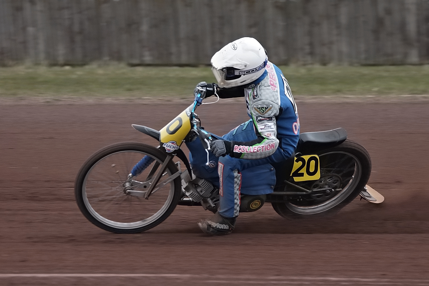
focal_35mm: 345
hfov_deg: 6.0
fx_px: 4111
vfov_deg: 4.0
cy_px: 143
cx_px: 214
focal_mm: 230
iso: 800
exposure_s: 1/800
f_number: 5.6
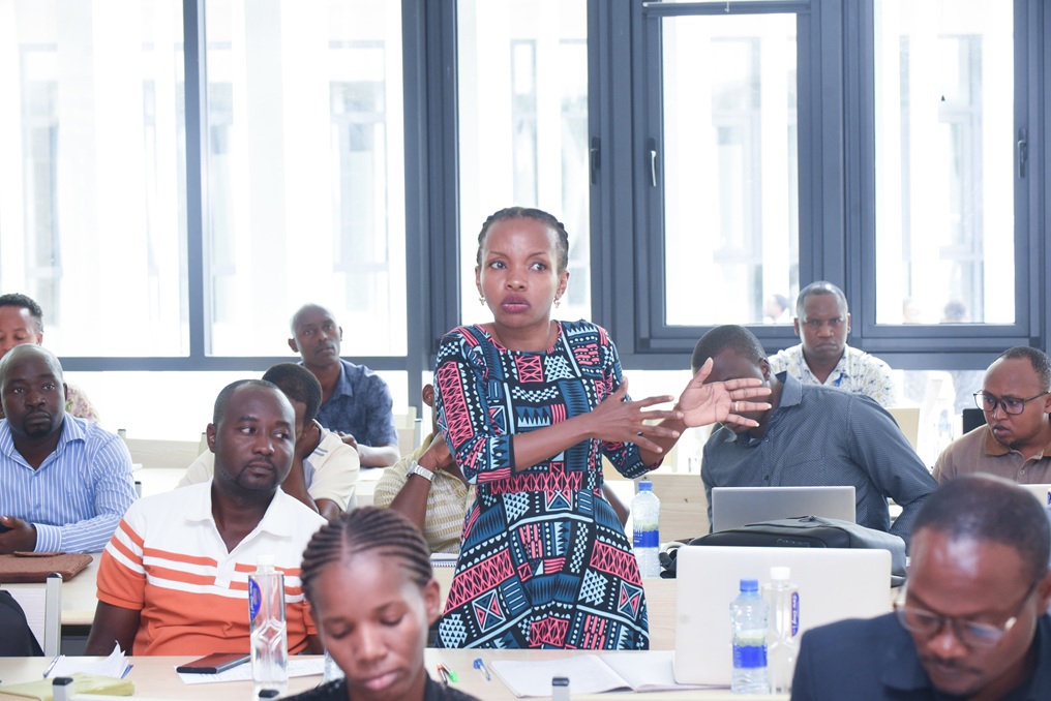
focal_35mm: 102
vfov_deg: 13.4
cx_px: 526
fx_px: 2979
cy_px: 350
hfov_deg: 20.0
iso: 2500
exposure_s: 1/125
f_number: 8
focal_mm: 102
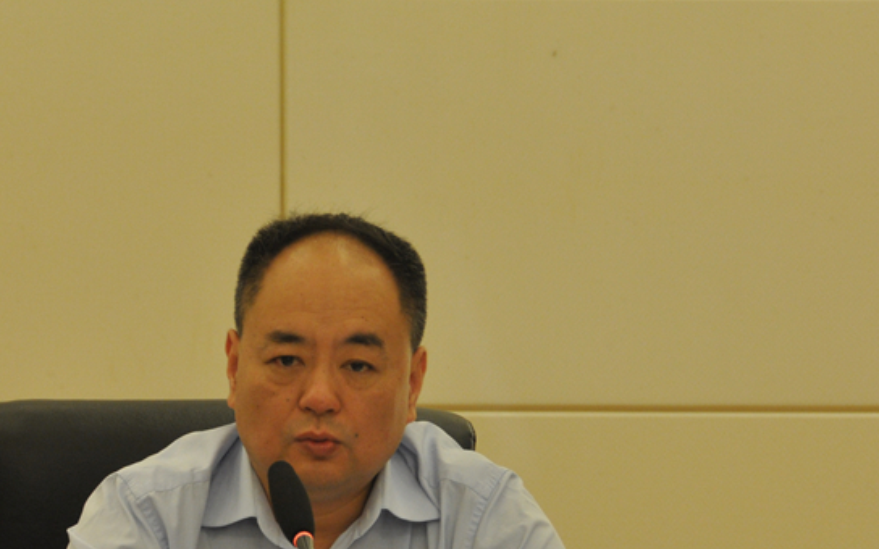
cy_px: 417
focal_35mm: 293
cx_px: 338
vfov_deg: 4.5
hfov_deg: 7.2
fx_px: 7020
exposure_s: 1/25
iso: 500
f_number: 7.1
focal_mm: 95
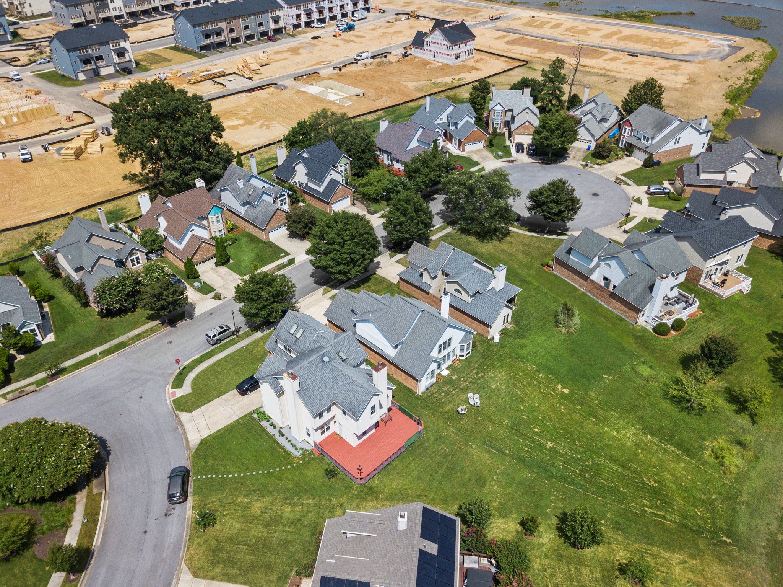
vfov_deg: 53.0
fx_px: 588
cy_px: 294
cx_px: 392
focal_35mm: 26
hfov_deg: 67.3
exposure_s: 1/1500
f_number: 2.2
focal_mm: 4.73
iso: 100
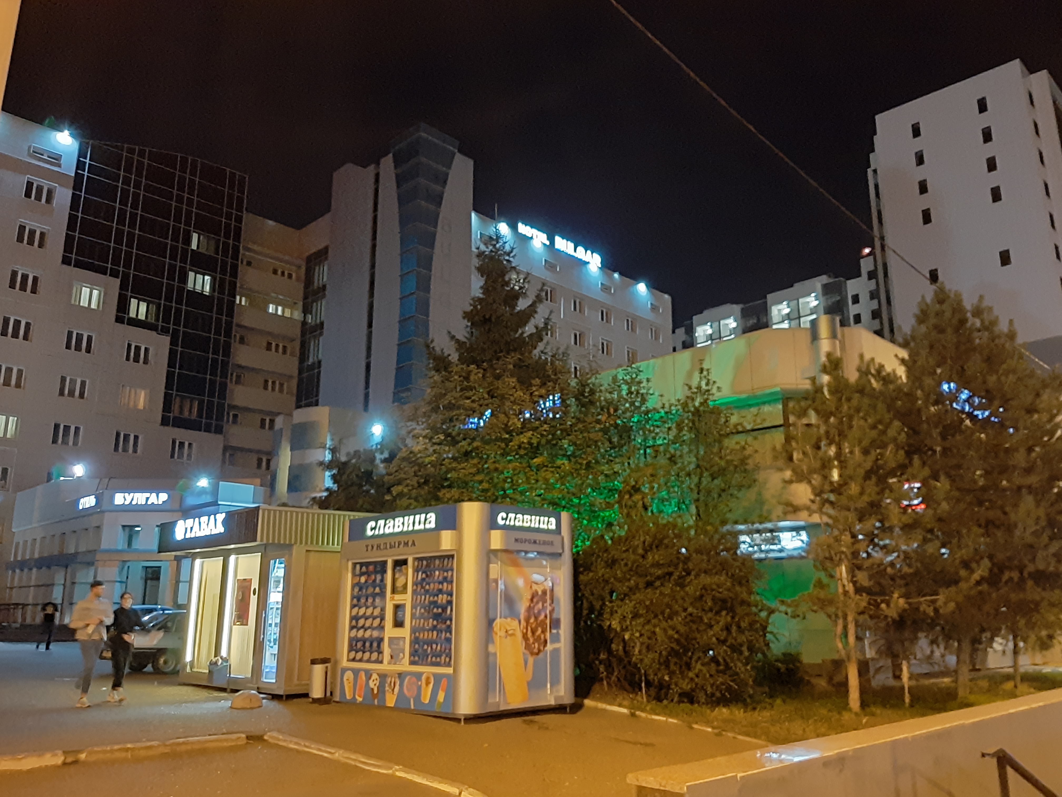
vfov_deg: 53.1
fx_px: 798
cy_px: 398
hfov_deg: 67.3
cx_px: 531
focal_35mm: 26
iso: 1250
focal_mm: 3.93
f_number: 1.7
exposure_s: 1/20
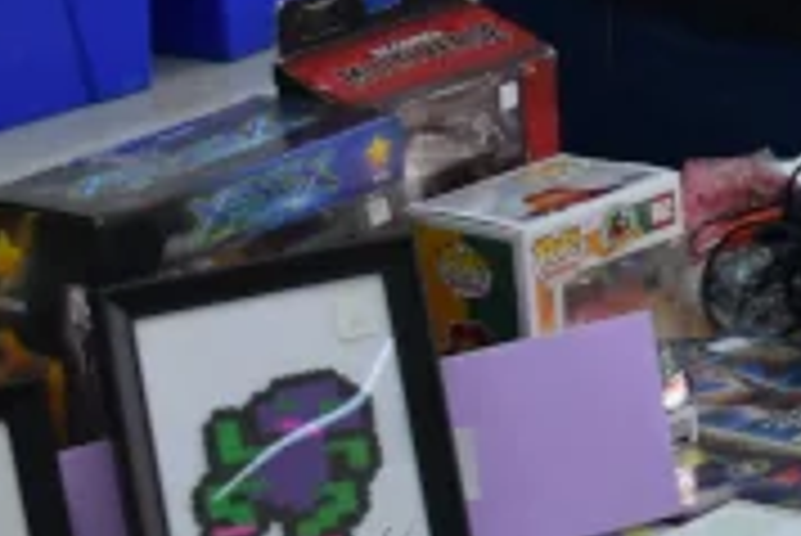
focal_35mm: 194
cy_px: -401
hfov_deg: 9.7
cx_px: 1688
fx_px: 4320
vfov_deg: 6.9
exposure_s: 1/60
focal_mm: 24
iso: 640
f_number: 4
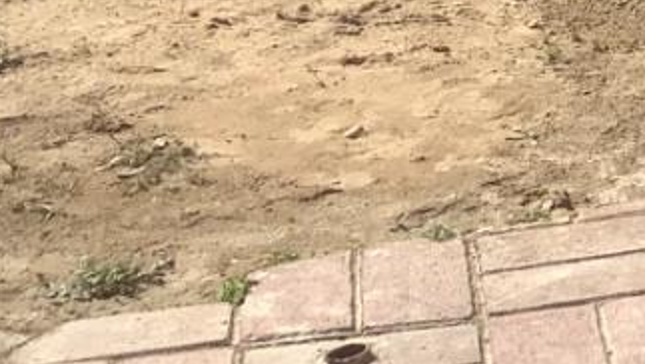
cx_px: 1044
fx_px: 2686
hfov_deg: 12.8
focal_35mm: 157
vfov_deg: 7.4
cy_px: -395
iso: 25
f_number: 2.4
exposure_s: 1/1431
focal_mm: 3.3
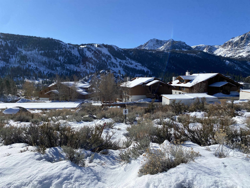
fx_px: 188
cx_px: 125
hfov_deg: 67.3
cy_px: 94
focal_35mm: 26
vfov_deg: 53.1
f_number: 1.8
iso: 32
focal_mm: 4.25
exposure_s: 1/5025
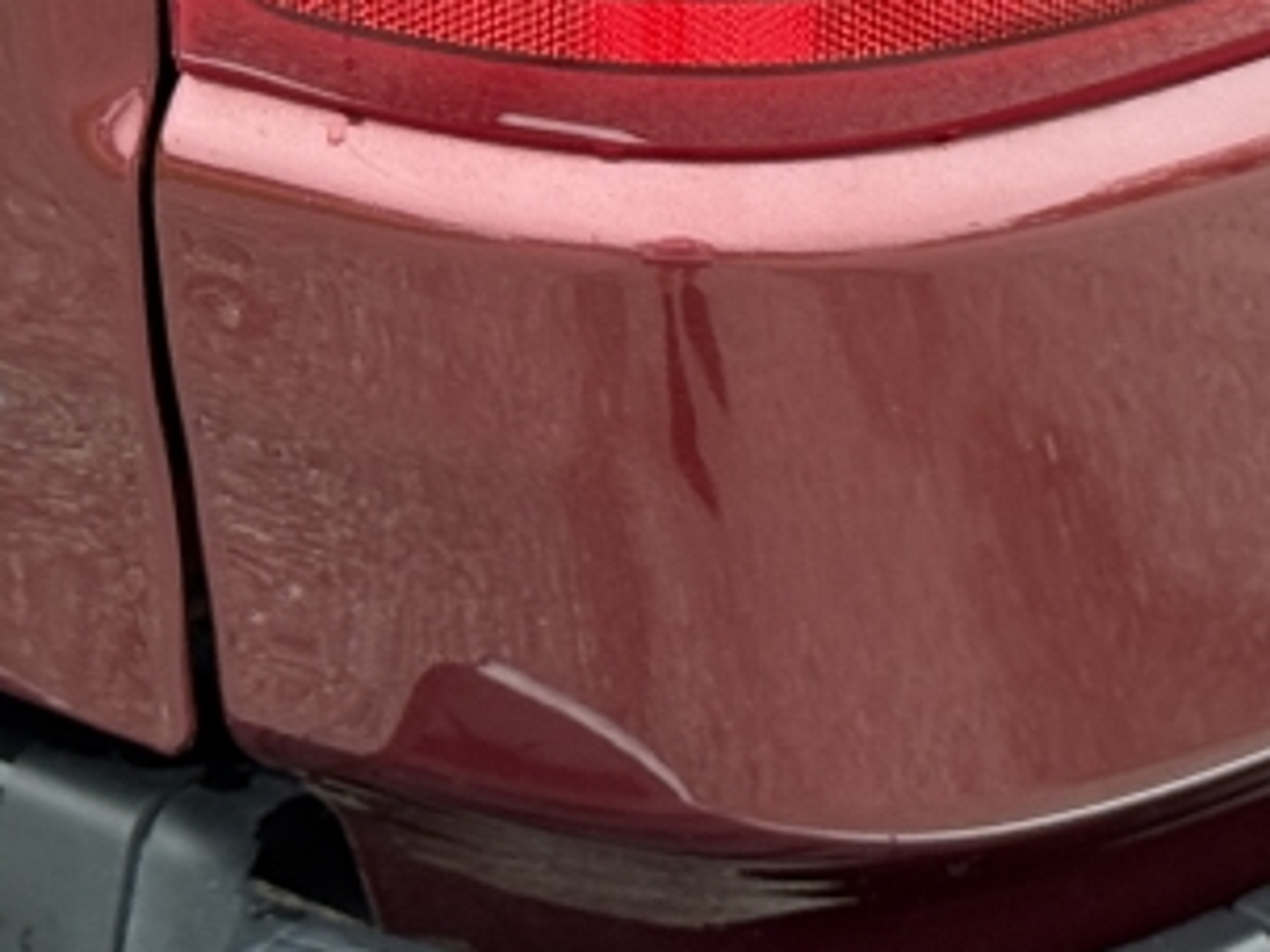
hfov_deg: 11.6
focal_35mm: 171
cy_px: -637
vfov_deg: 8.4
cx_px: 759
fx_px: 6271
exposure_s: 1/243
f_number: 1.78
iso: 100
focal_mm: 6.76
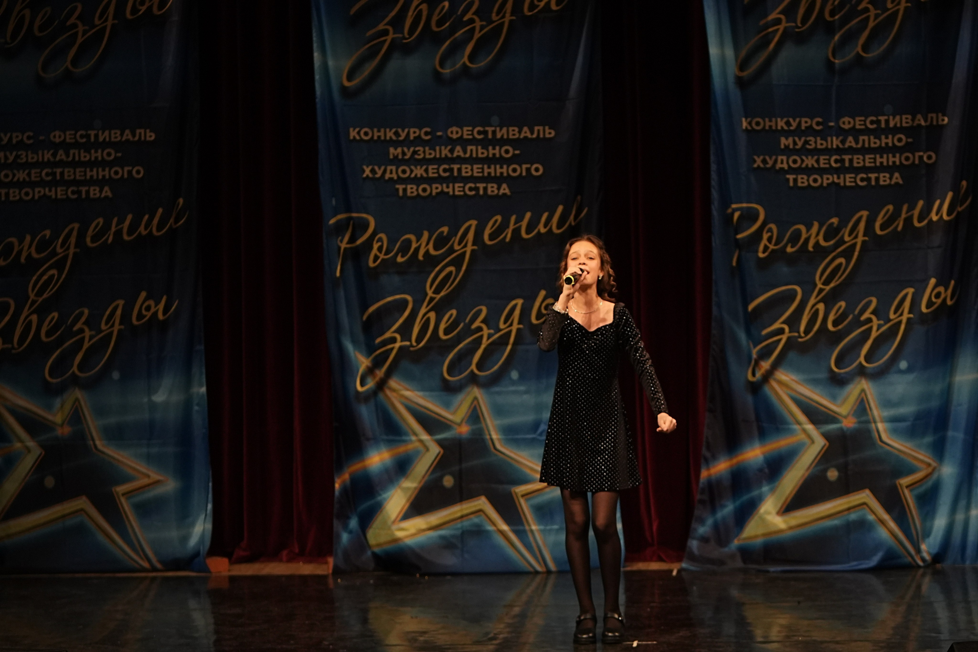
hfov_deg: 11.9
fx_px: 4673
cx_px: 489
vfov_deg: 8.0
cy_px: 326
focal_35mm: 172
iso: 1600
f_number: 2.8
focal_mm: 115
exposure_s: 1/500
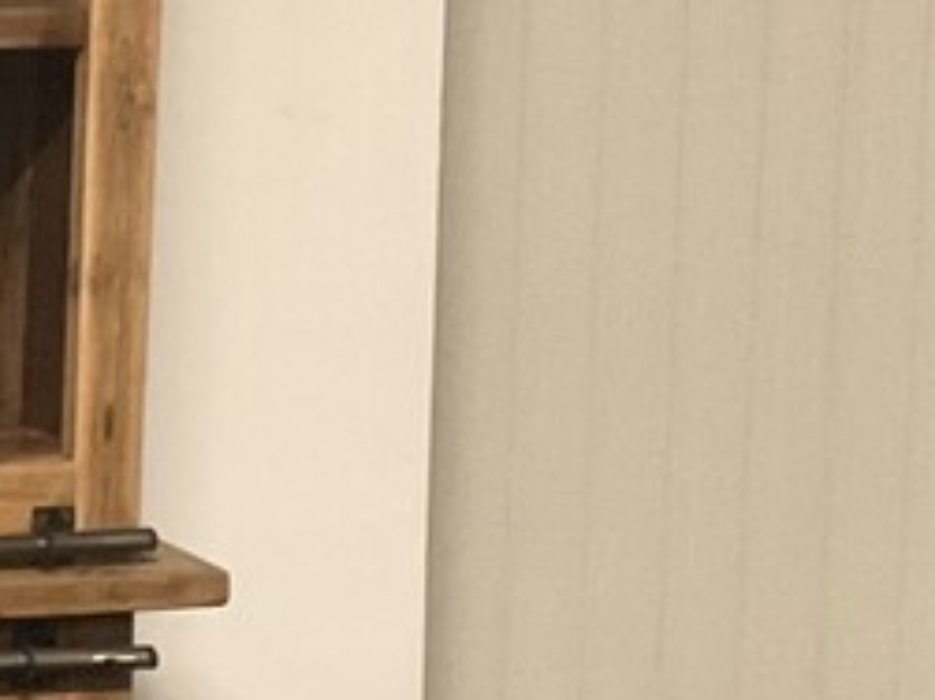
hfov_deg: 11.5
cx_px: -985
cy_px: 313
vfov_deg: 9.6
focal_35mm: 154
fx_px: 4158
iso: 400
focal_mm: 3
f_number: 1.8
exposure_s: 1/30
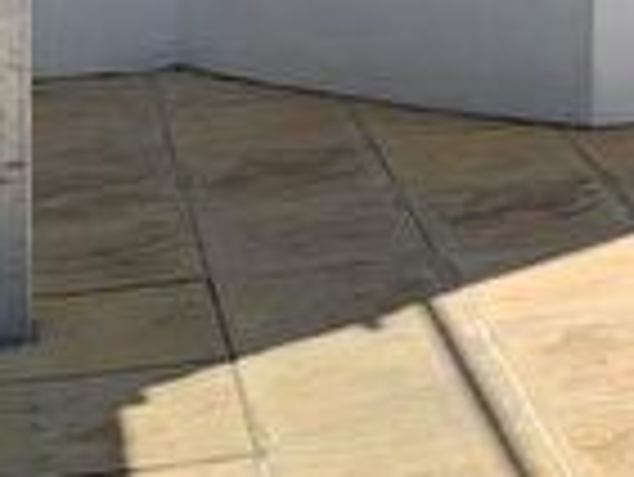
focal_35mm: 129
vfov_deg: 10.7
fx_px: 2365
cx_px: 814
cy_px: -407
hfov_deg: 14.6
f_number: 1.8
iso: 25
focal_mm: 4.25
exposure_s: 1/3185
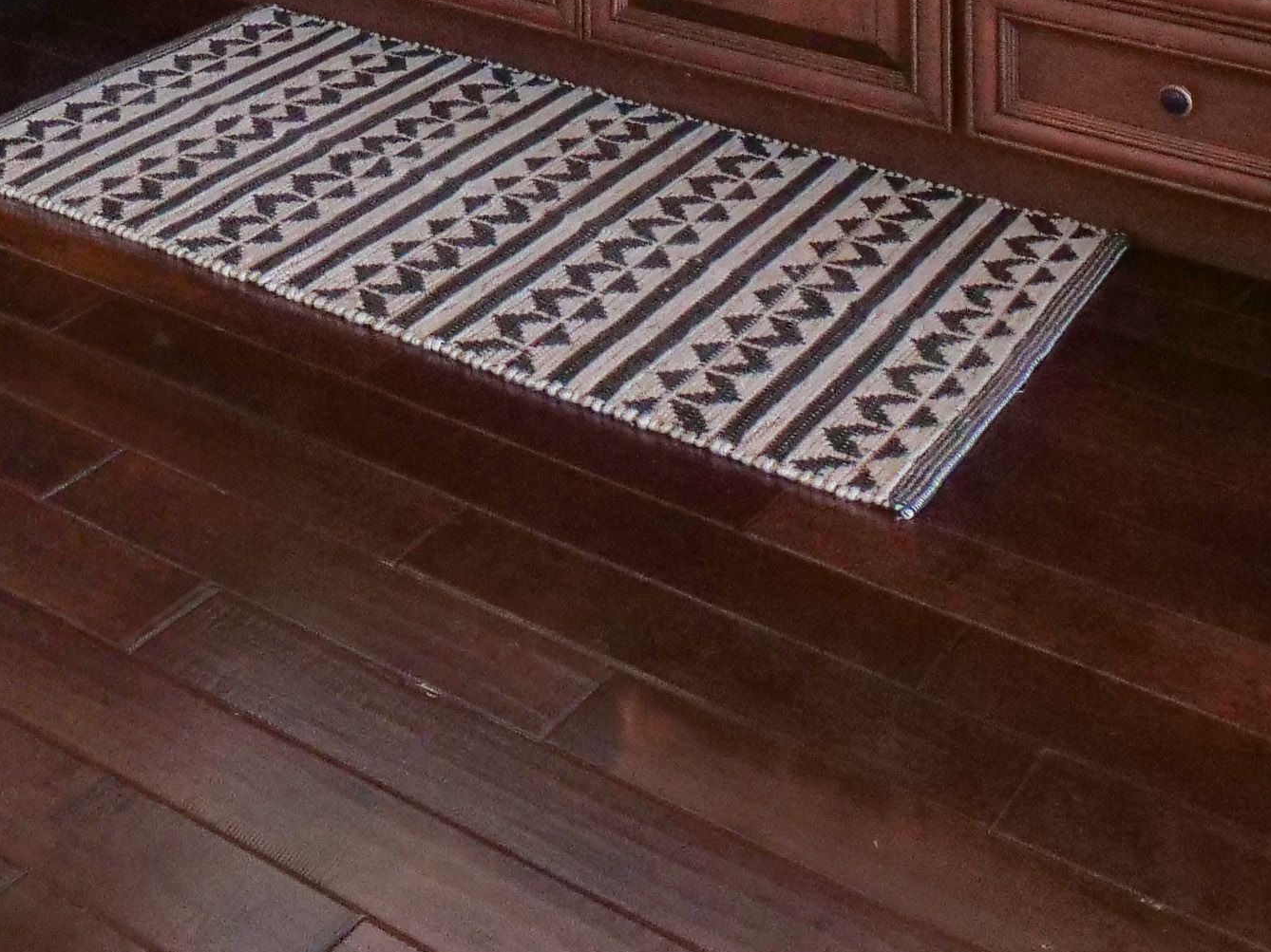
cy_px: -849
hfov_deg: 28.9
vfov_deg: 17.9
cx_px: -48
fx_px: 2276
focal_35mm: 62
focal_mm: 8
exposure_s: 1/80
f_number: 6.3
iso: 2000
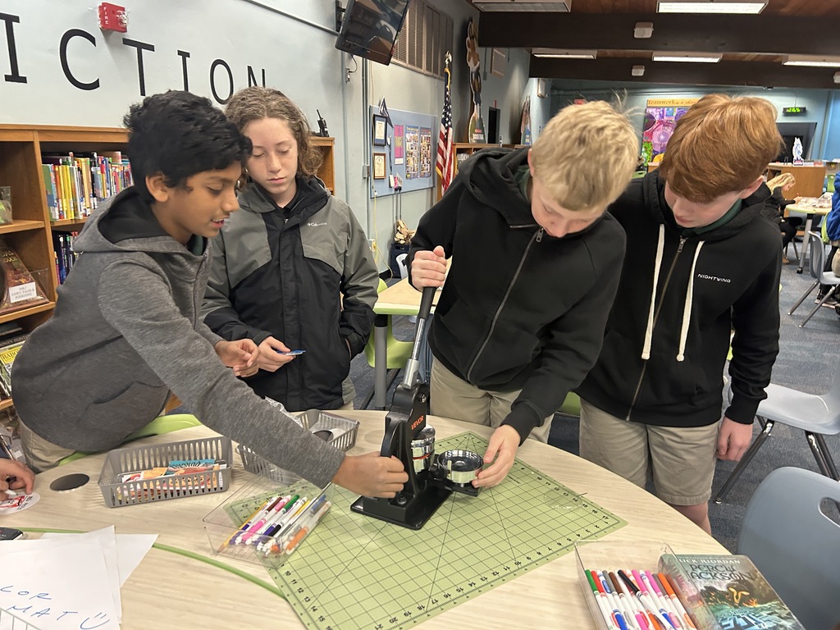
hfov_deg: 67.3
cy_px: 315
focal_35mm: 26
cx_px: 420
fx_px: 631
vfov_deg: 53.1
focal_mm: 5.7
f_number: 1.5
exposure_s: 1/60
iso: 320
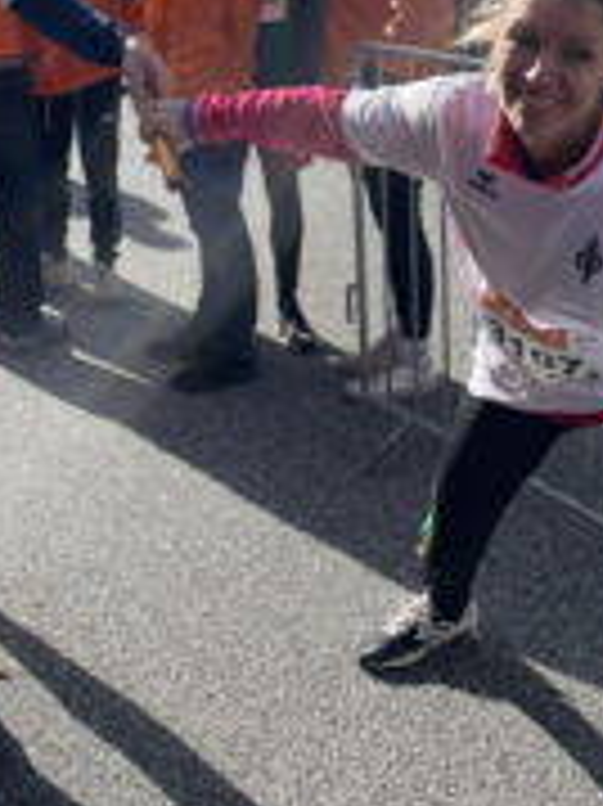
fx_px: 1418
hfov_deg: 23.9
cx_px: 227
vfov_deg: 30.8
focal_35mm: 61
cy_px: 149
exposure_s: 1/1795
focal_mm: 4.2
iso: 32
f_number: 1.6
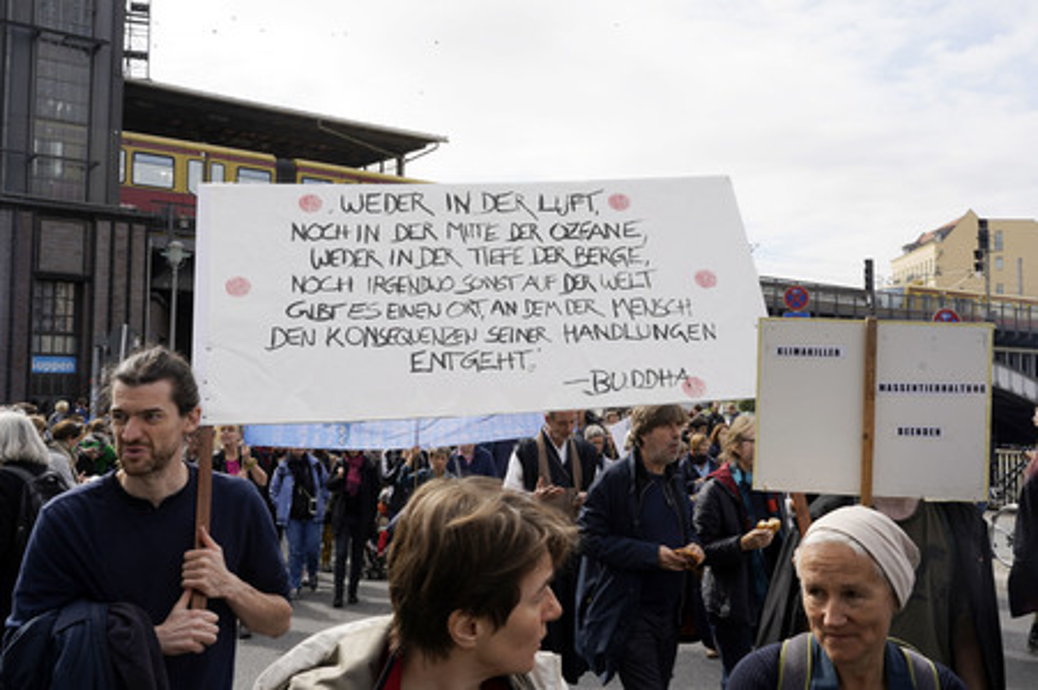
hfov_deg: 53.2
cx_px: 519
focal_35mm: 36
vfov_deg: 36.8
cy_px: 345
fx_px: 1037
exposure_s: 1/200
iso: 160
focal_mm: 36
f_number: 11
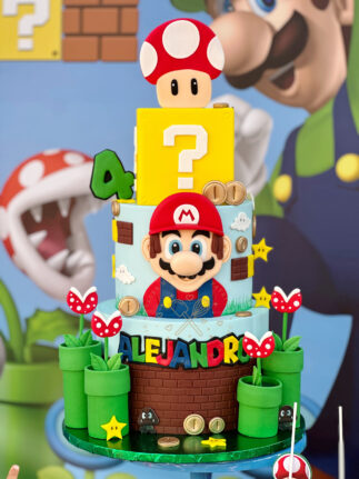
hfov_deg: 19.1
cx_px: 180
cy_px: 240
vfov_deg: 25.3
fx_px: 1065
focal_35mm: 77
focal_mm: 9
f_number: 2.8
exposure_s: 1/121
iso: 50
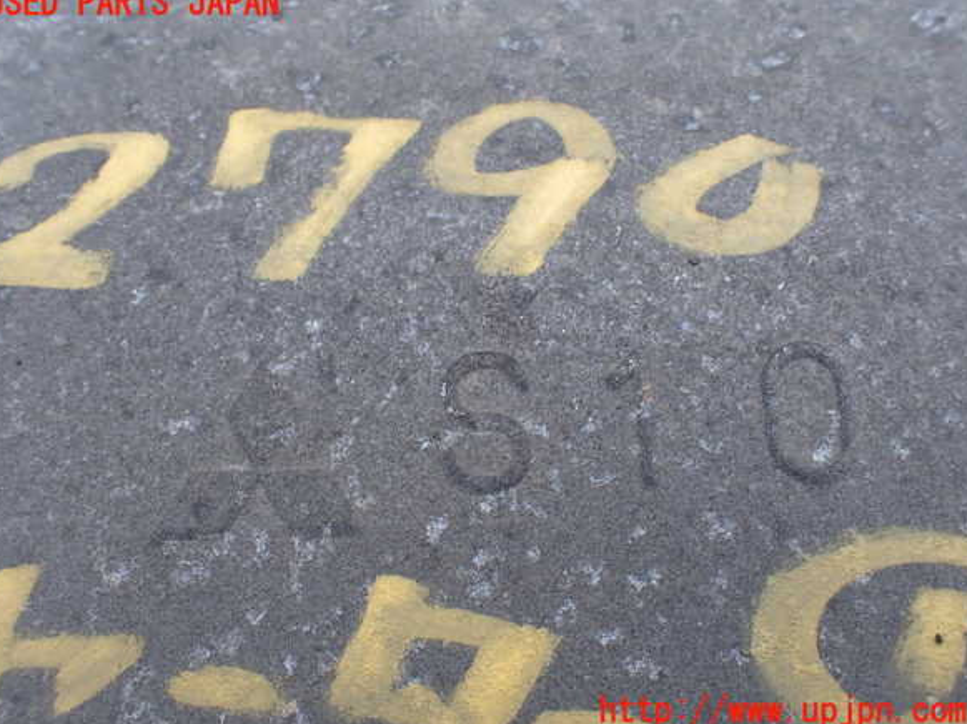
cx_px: 476
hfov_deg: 58.4
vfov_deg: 45.4
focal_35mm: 31
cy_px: 358
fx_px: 865
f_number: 3.2
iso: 100
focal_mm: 5.4
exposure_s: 1/160
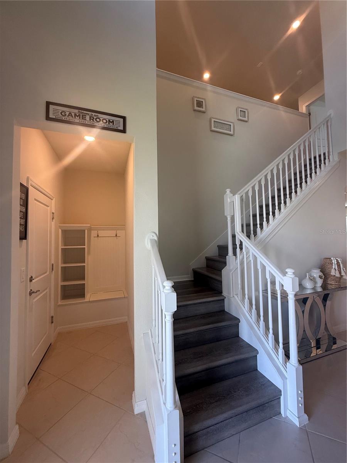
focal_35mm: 14
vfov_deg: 102.1
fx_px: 187
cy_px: 232
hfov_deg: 85.7
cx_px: 174
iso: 200
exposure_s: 1/120
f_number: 2.2
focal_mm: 2.22
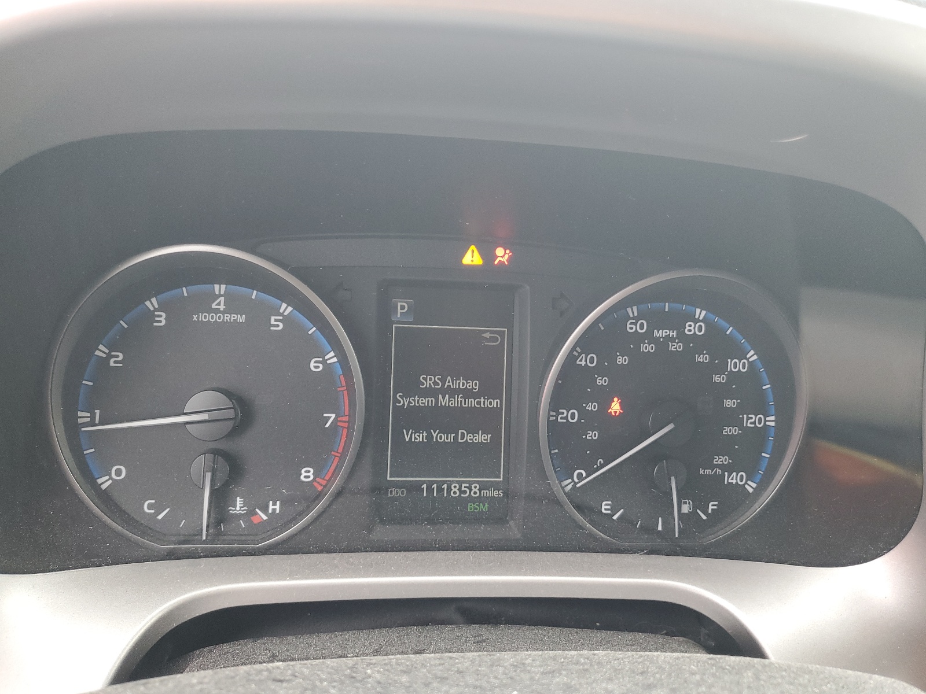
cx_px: 463
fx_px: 696
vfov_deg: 53.1
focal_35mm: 26
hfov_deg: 67.3
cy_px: 347
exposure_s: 1/60.2
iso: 94
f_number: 1.5
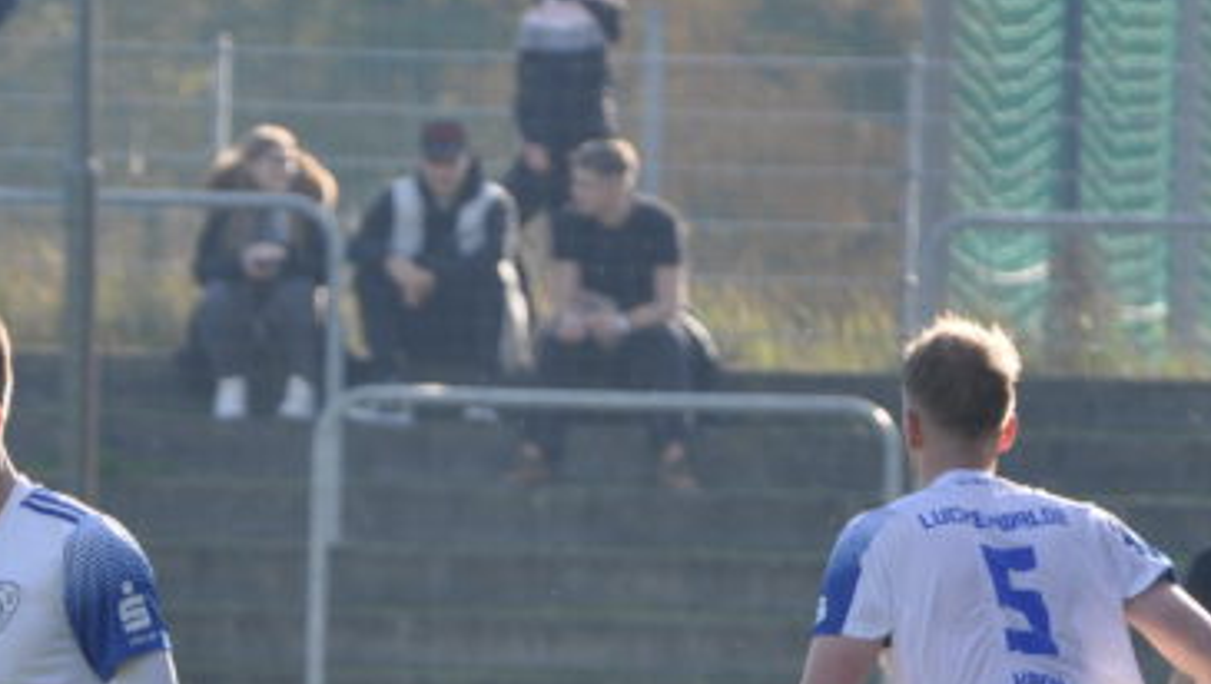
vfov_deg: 1.5
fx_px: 26142
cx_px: 604
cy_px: 900
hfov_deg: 2.7
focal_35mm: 813
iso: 200
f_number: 5
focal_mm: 185
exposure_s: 1/400
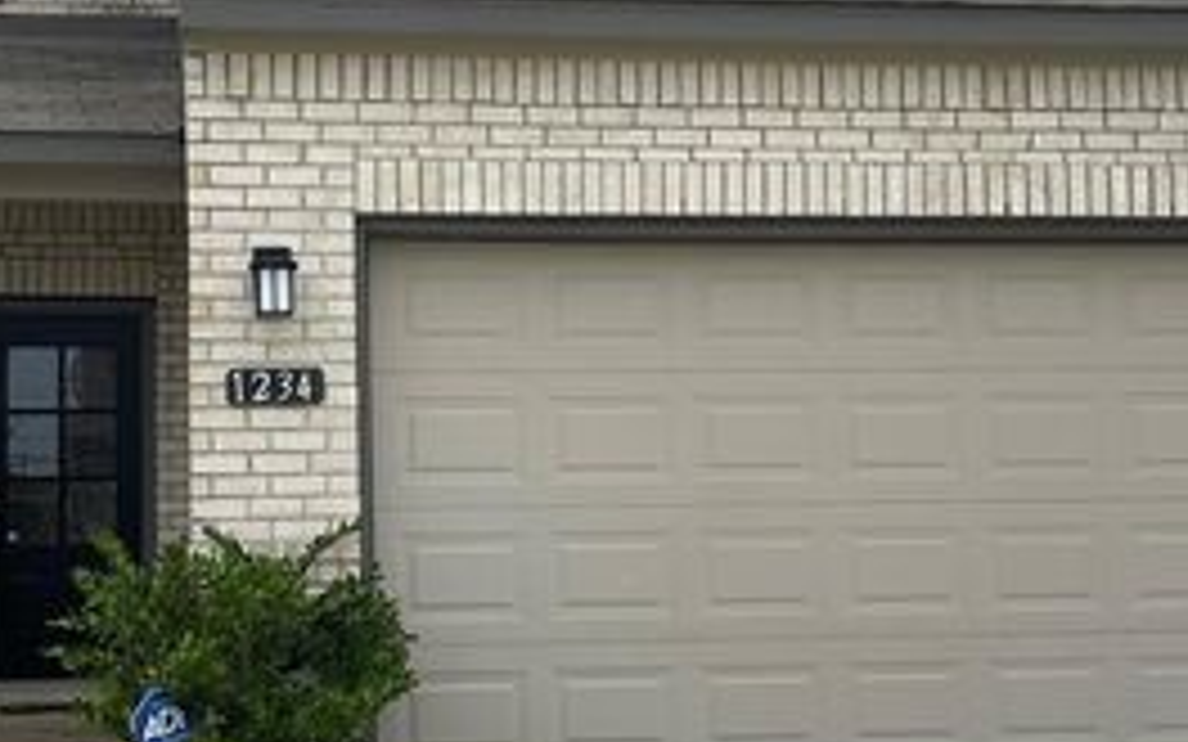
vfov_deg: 19.4
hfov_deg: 30.6
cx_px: 594
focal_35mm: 67
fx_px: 2169
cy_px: 367
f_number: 1.6
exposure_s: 1/4902
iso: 32
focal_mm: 5.1
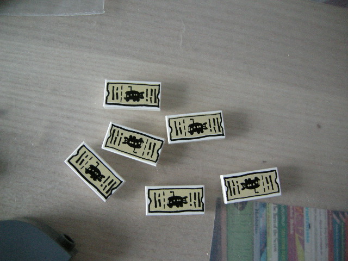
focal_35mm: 36
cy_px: 130
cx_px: 174
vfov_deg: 39.7
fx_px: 362
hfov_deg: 51.4
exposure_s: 1/75.5
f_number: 2.7
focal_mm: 7.5
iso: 368
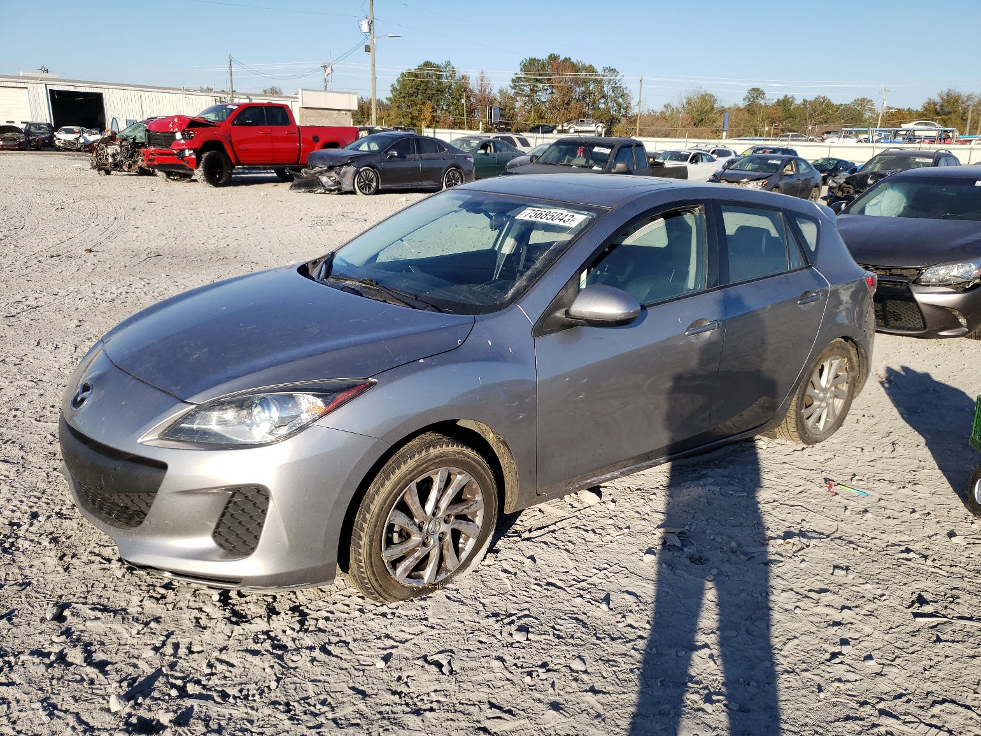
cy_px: 380
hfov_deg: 65.3
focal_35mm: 27
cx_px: 507
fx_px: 765
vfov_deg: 51.4
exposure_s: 1/2000
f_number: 1.5
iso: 50
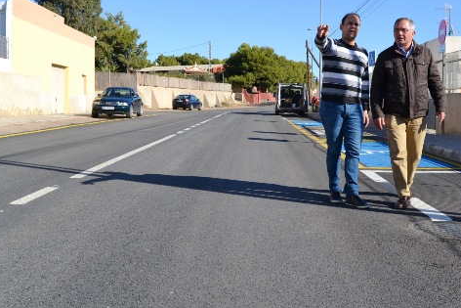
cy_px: 120
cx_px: 241
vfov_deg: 34.4
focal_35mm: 39
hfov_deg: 49.9
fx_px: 495
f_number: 8
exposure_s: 1/250
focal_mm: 19
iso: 100
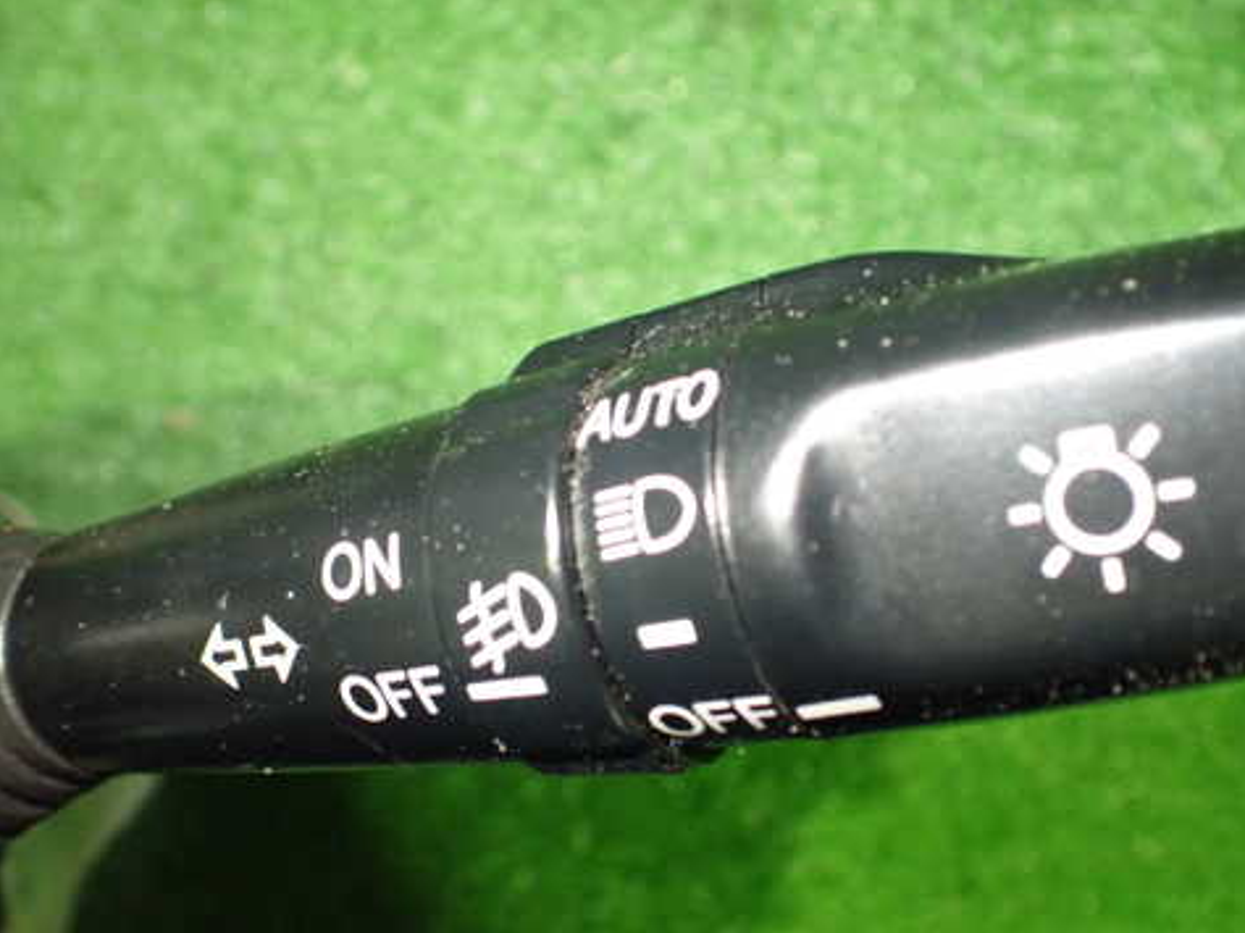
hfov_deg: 48.9
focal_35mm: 38
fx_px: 1366
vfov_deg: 37.7
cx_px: 699
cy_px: 497
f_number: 2.3
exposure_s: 1/30
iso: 1000
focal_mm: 5.4
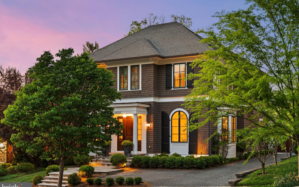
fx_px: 384
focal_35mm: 47
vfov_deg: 27.4
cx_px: 149
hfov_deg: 42.6
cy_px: 93
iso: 800
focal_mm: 46.1
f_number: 2.8
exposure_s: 1/8
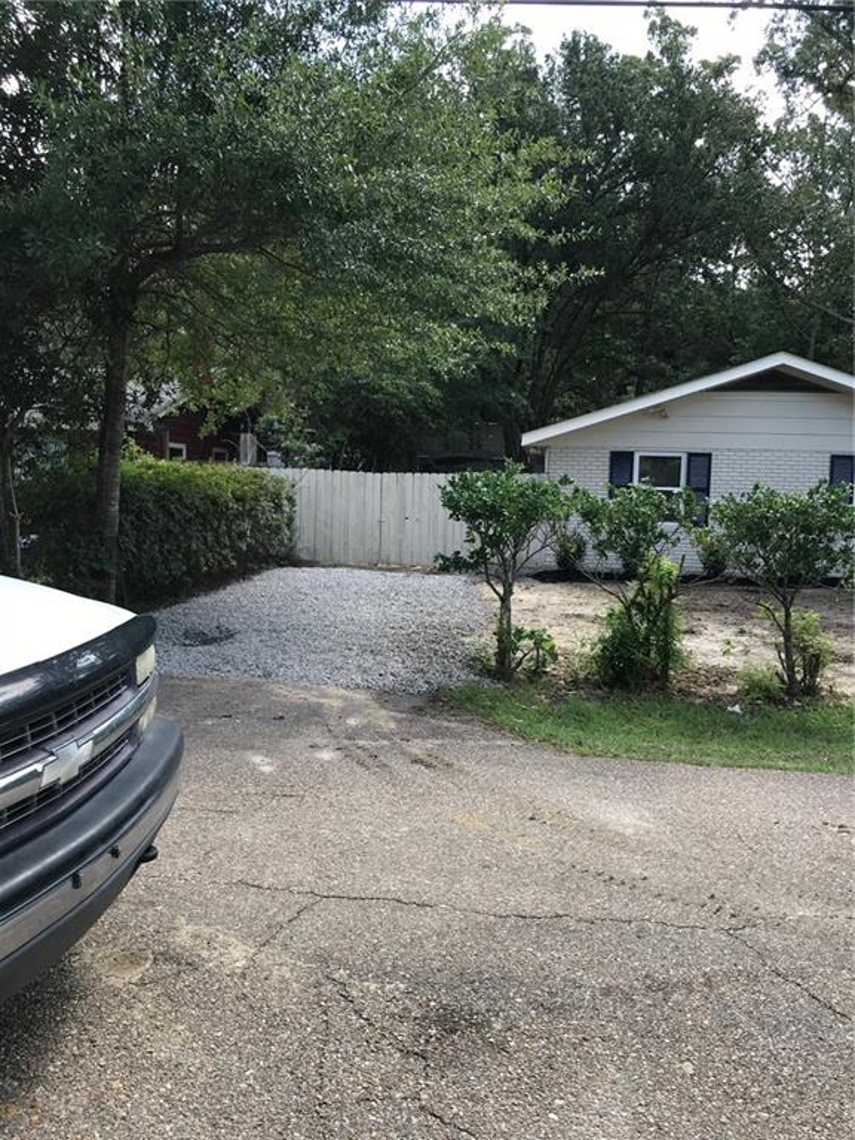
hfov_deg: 49.7
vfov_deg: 63.4
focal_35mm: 28
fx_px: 922
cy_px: 570
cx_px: 428
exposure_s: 1/431
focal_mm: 3.99
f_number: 1.8
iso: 20
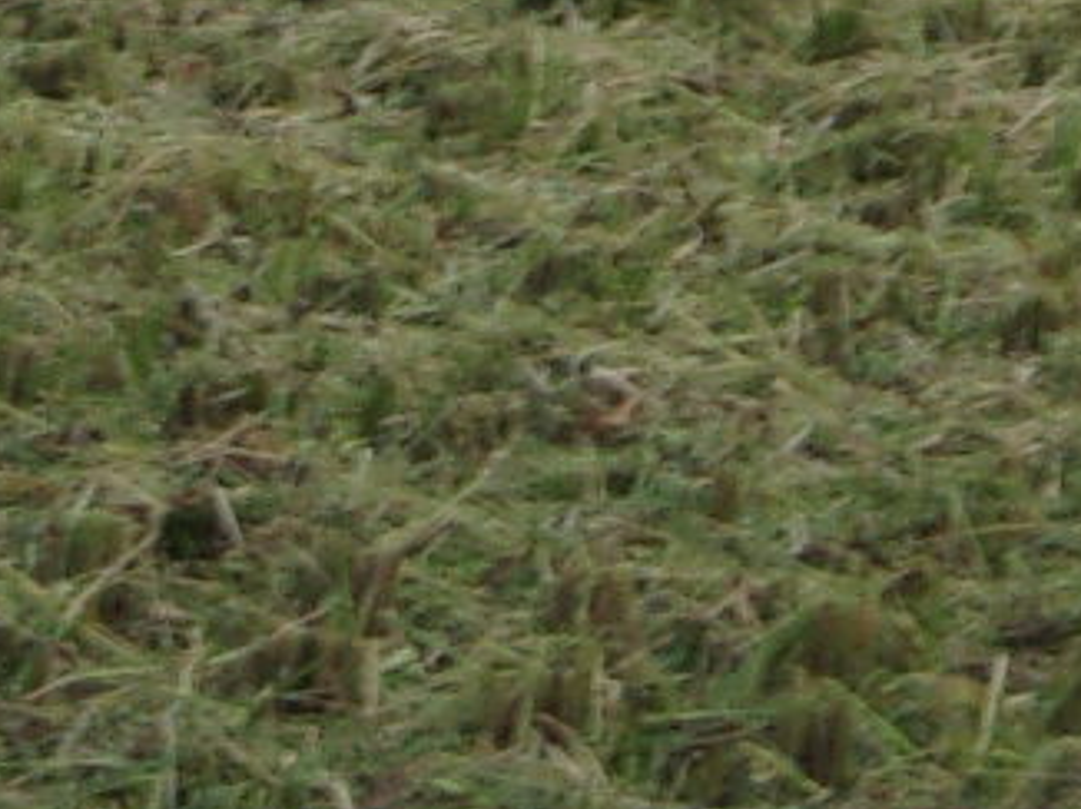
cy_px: -1210
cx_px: 935
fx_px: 21188
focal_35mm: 679
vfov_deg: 2.2
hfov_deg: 2.9
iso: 85
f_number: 6.6
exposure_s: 1/60
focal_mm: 19.6
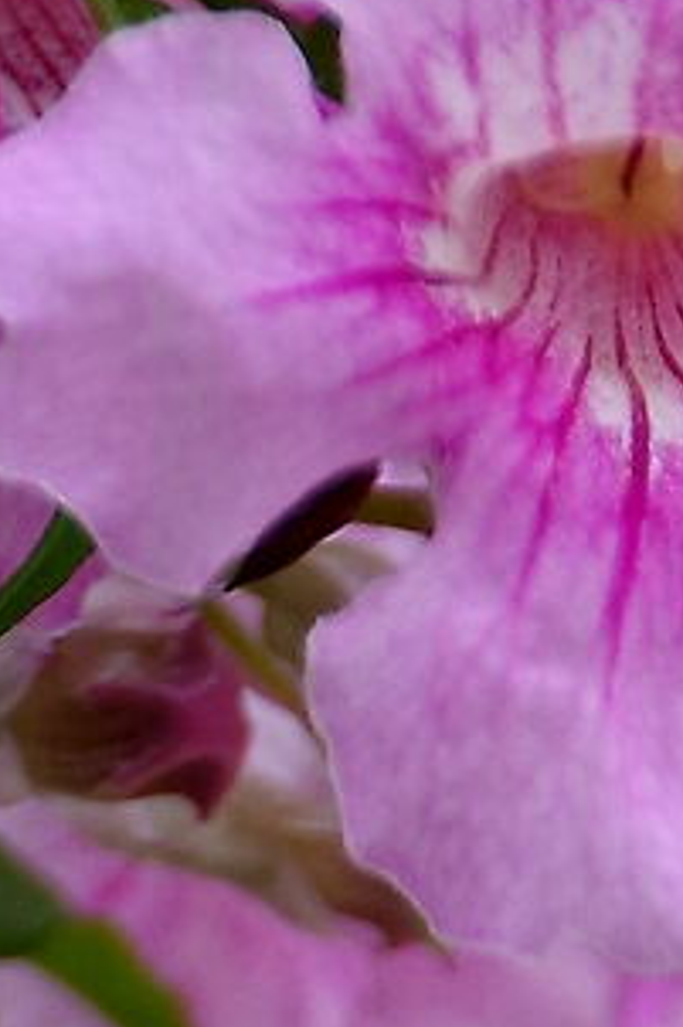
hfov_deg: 0.9
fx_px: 42448
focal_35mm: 1490
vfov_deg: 1.4
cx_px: 1886
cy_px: 1853
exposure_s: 1/200
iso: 200
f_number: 5.6
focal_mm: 125
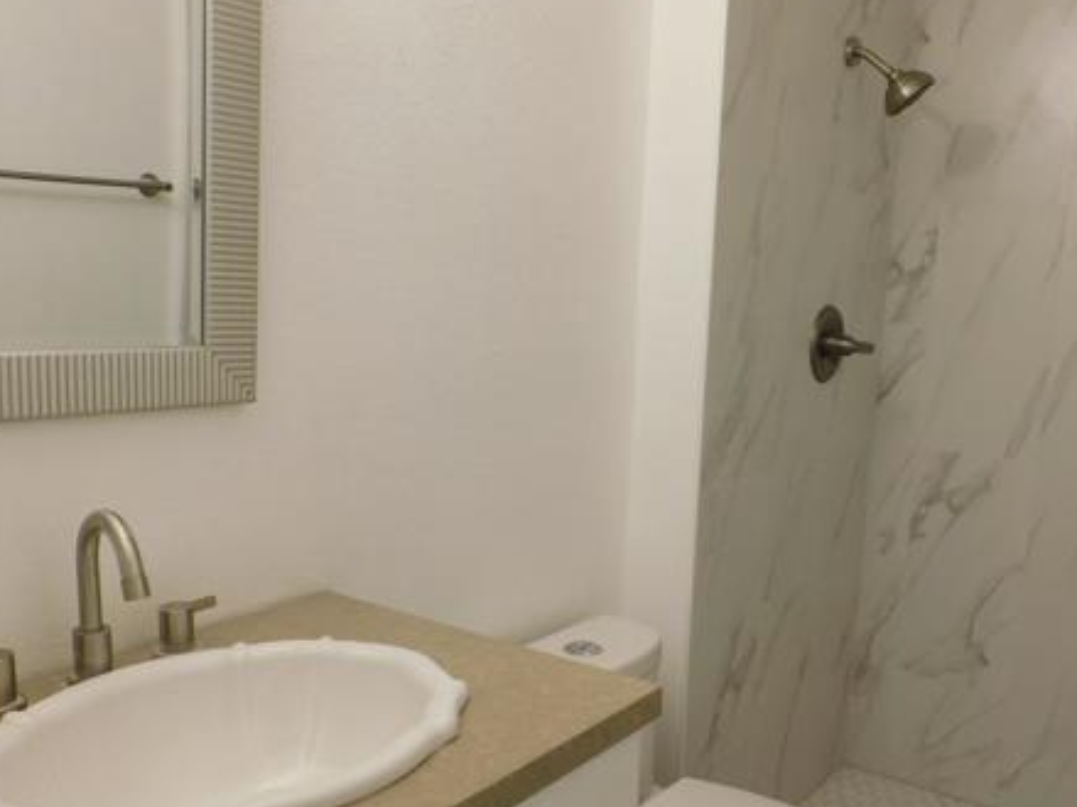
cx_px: 670
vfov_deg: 40.5
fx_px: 1089
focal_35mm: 35
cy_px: 478
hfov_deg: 52.1
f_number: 3.3
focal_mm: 4.3
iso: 160
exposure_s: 1/30
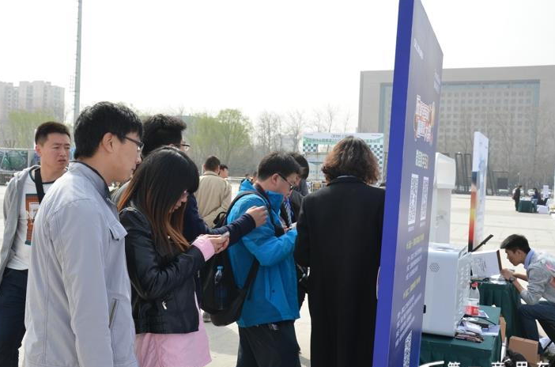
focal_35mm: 41
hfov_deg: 47.5
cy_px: 183
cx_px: 256
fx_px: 630
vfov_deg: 32.4
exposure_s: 1/250
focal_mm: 24
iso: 180
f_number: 8
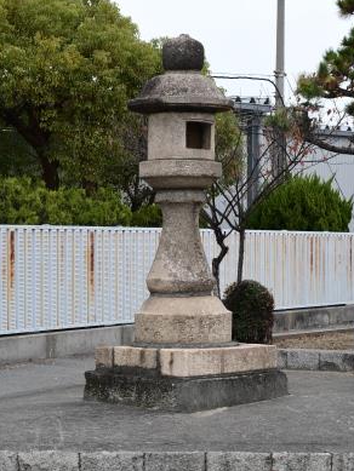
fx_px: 566
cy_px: 262
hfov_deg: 34.7
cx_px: 179
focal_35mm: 42
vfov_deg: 45.1
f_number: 5.6
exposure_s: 1/60
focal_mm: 25
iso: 100
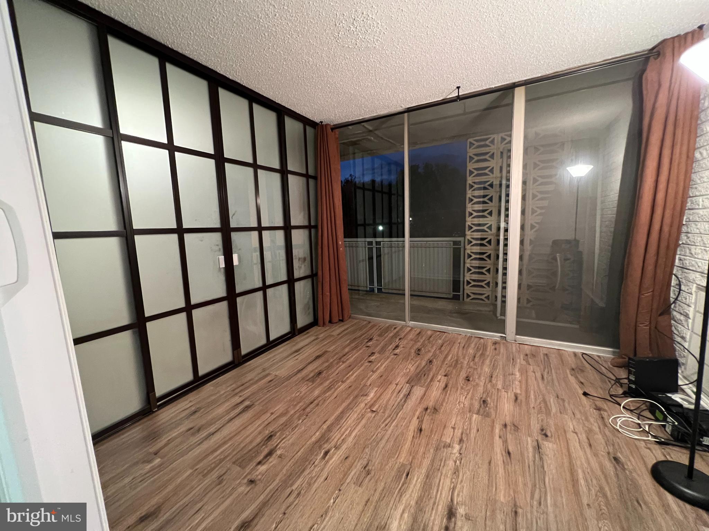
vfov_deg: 89.9
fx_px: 266
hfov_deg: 106.2
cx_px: 354
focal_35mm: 13
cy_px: 266
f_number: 1.8
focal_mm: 1.57
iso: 800
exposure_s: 1/40
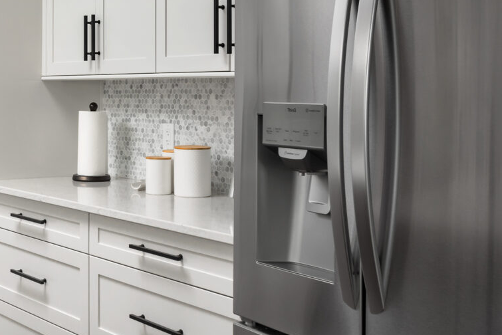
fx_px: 851
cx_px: -3
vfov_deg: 22.2
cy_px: 104
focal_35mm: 61
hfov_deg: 30.5
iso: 500
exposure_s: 1/200
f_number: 8
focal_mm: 20
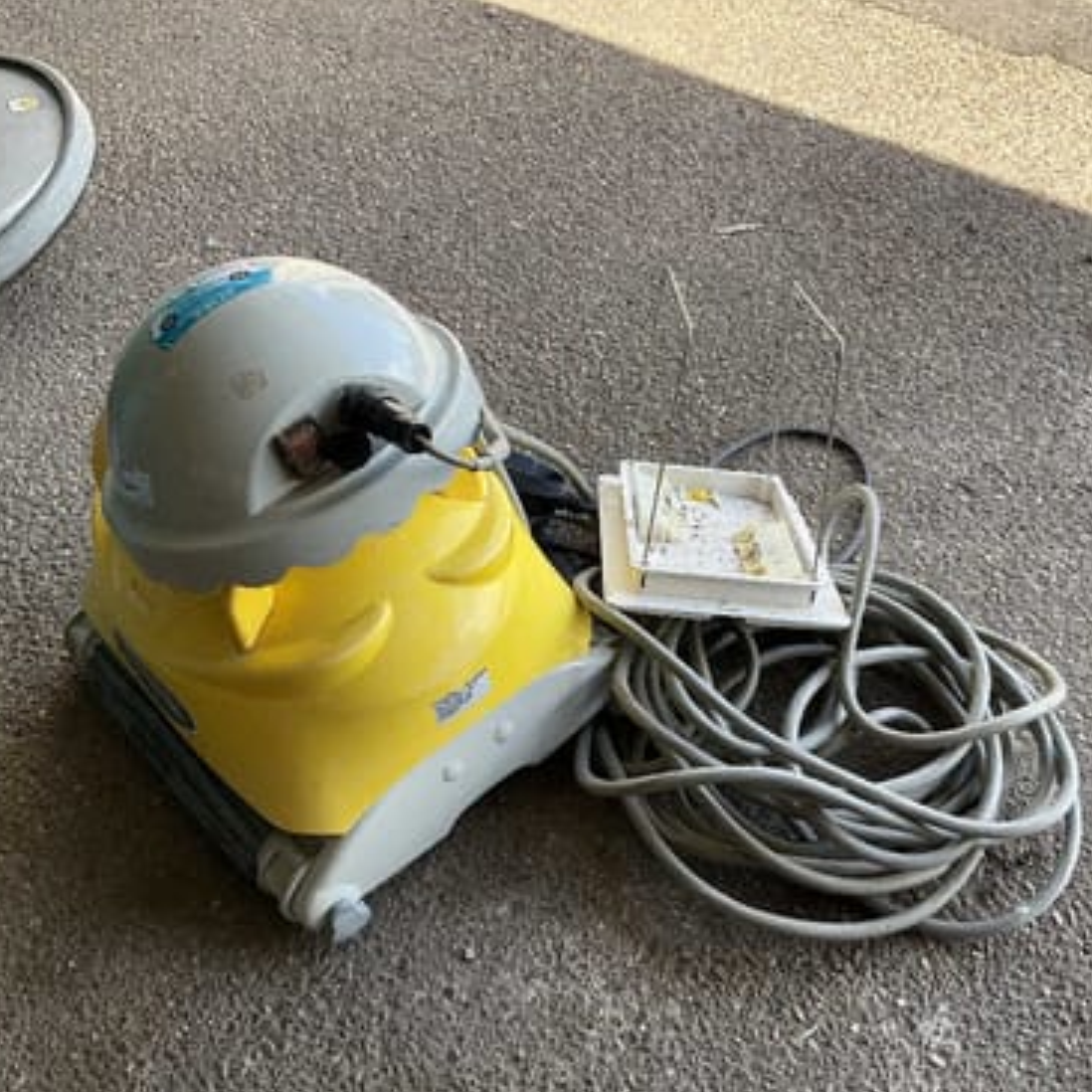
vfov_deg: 47.2
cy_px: 553
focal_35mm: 35
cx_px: 609
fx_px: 1249
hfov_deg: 47.1
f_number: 1.8
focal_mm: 3
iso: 20
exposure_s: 1/192
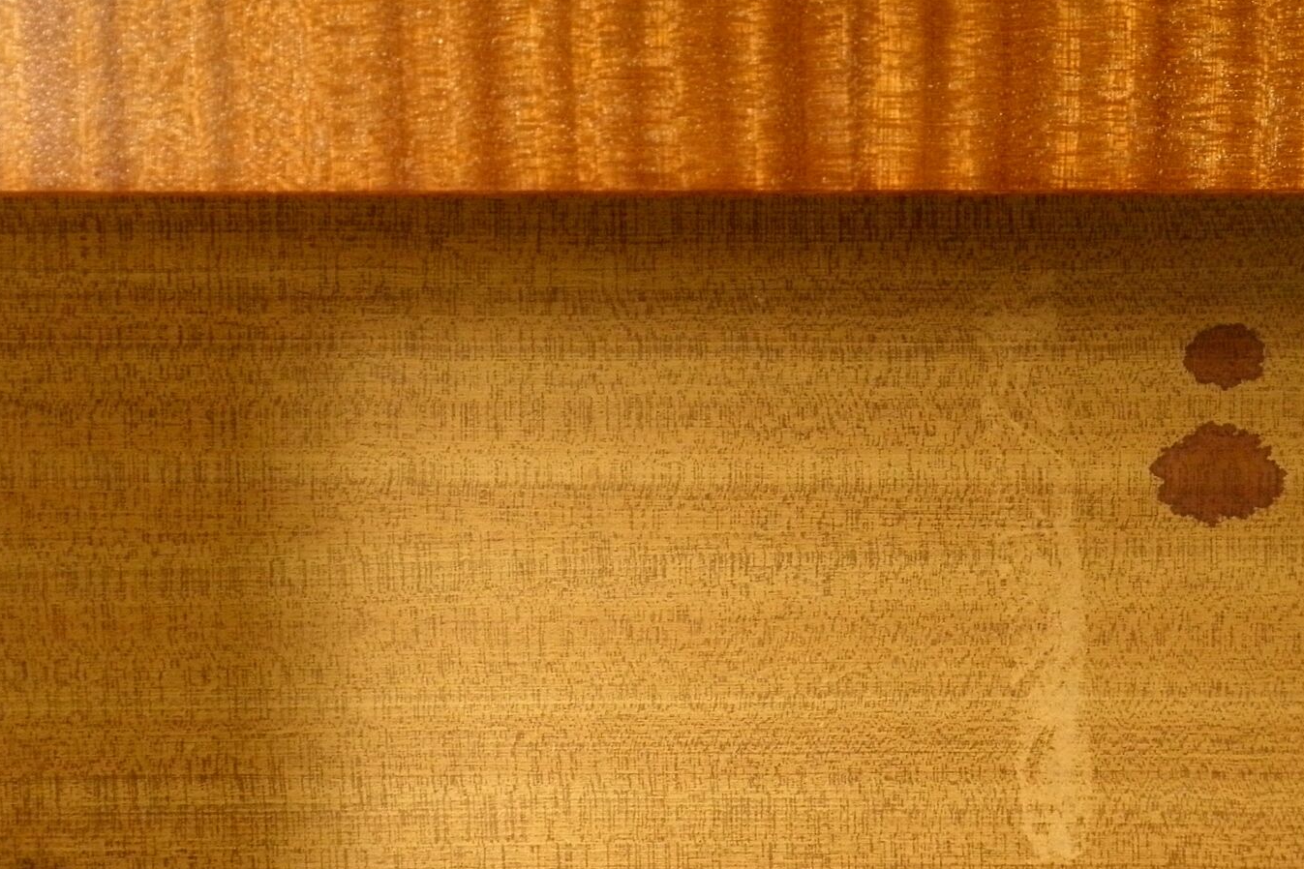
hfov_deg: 23.2
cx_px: 955
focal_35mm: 87
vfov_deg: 15.7
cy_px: 523
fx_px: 3151
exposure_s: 1/30
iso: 200
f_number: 3.9
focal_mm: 7.9
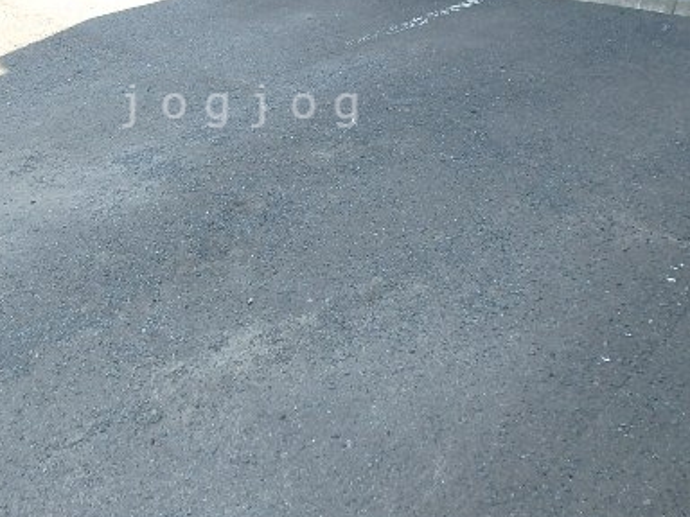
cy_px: 106
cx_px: 244
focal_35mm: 35
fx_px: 698
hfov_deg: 51.9
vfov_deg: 39.2
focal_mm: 3.7
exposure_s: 1/125
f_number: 3.5
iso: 125
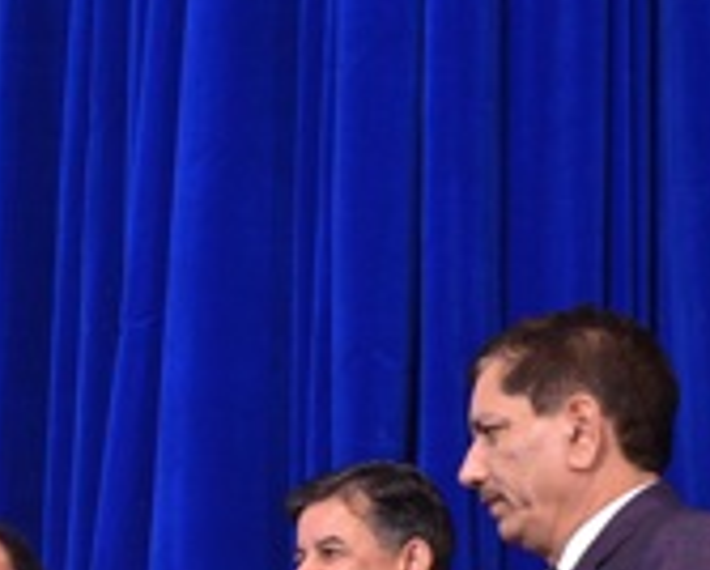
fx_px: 2945
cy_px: 632
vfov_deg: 10.9
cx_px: -128
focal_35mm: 140
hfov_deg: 13.4
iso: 1250
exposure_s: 1/125
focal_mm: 48
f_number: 7.1
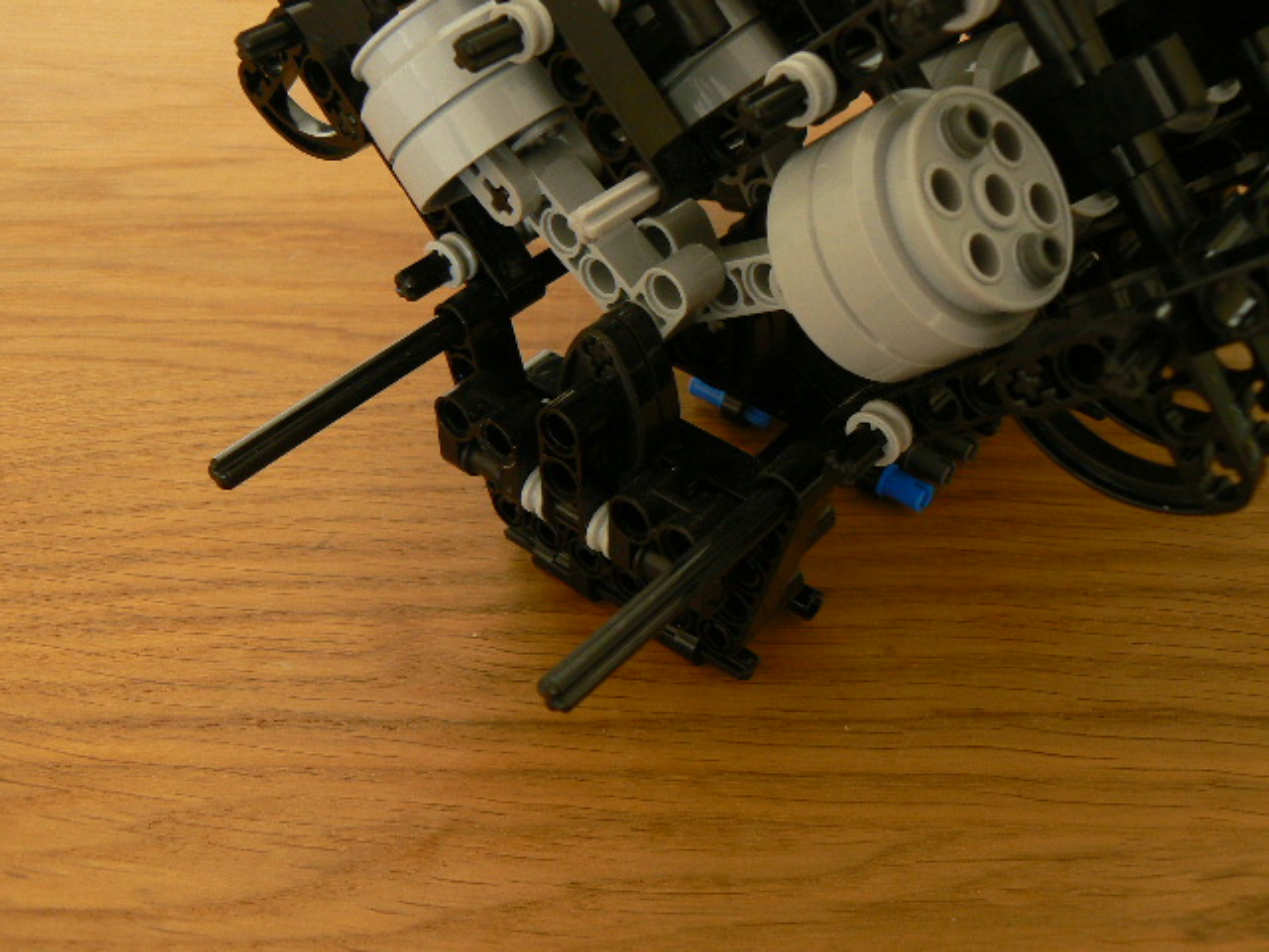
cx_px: 634
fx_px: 1320
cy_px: 476
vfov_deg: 39.7
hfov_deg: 51.4
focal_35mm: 36
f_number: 3.6
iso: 100
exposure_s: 1
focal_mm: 6
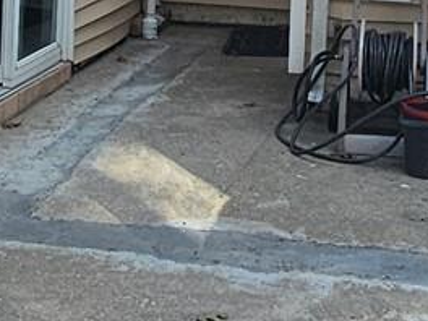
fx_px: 1249
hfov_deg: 19.4
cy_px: -195
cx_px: 253
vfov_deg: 13.6
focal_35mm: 101
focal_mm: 2.2
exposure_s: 1/1242
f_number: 2.2
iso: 50
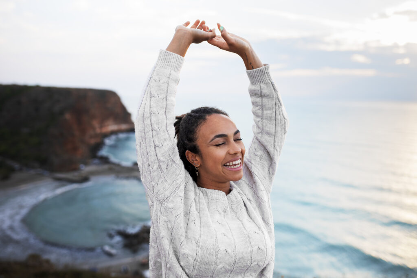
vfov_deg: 37.9
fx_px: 406
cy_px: 139
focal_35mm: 35
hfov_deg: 54.4
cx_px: 208
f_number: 2.8
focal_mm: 35
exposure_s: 1/1250
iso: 320
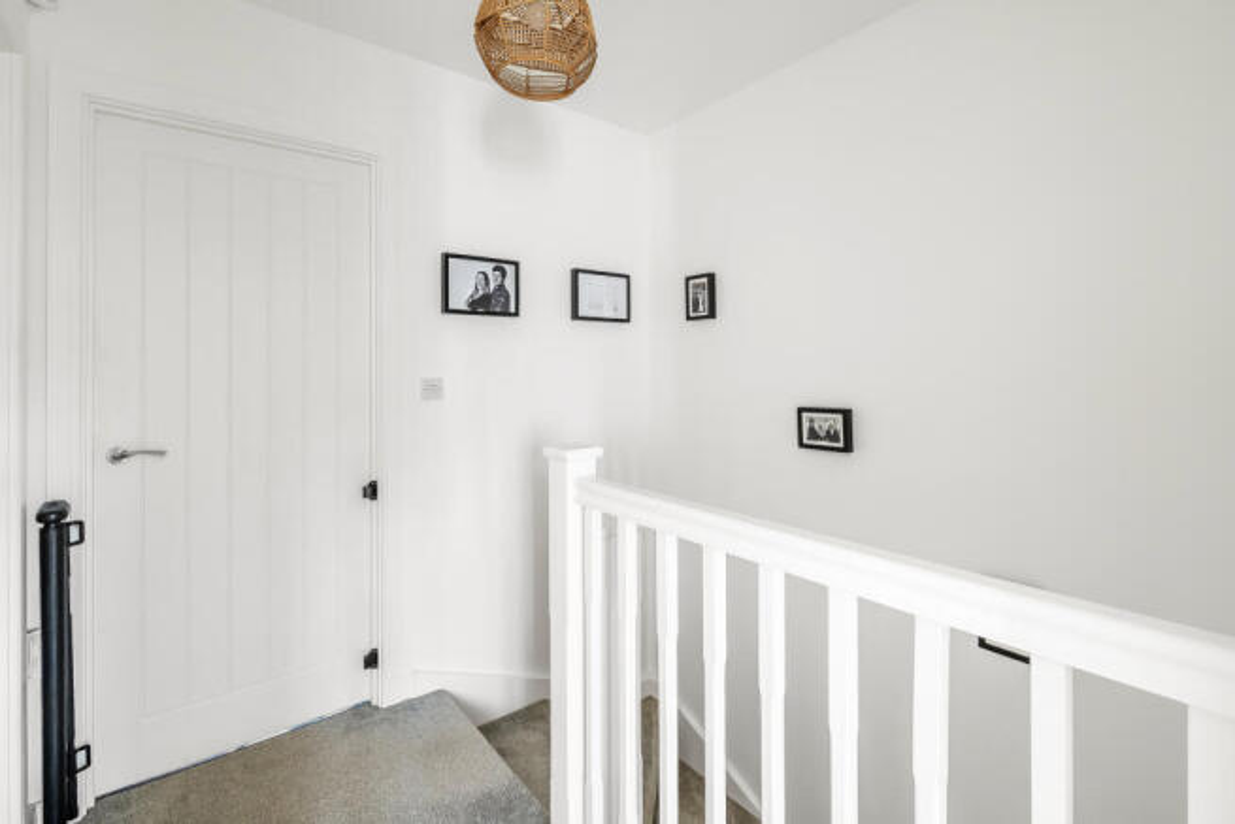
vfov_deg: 73.8
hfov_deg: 96.7
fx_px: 549
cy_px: 412
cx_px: 618
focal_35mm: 16
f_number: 10
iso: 800
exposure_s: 1/6
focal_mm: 16
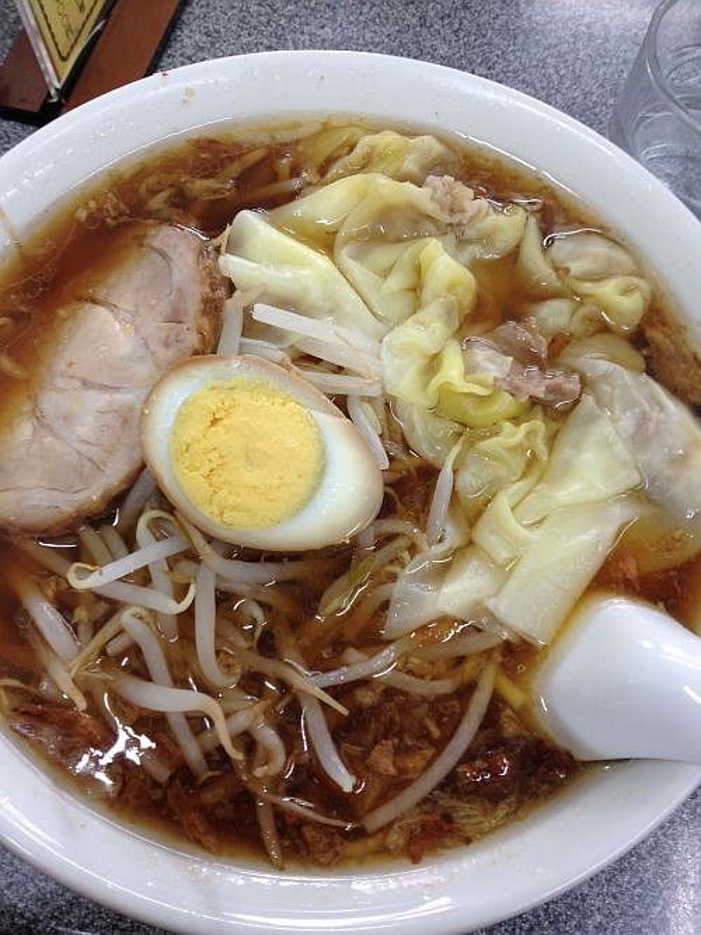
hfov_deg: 40.7
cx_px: 350
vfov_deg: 52.6
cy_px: 468
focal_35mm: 35
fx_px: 945
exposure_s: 1/30
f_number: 2.4
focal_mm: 4.28
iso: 64
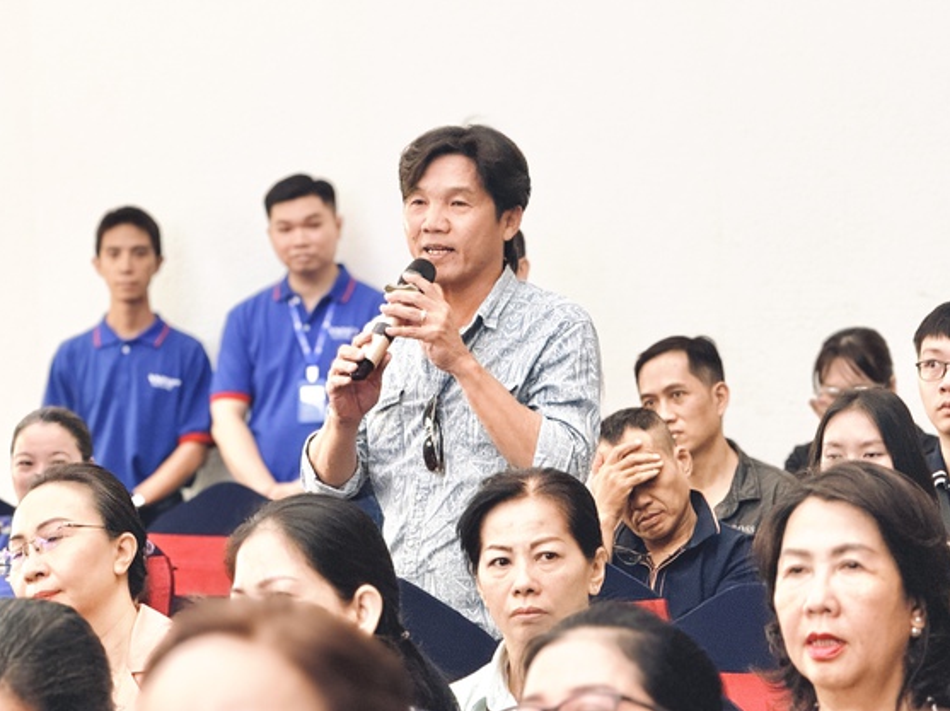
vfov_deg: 10.7
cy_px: 397
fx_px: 3785
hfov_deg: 14.3
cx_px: 496
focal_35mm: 138
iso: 250
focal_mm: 15.66
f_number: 2.8
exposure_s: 1/89
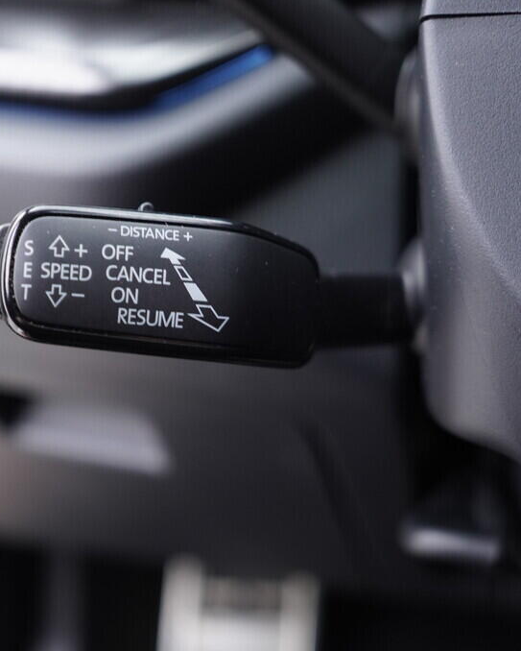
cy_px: 326
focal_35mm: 51
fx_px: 982
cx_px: 154
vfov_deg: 36.6
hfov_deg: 29.4
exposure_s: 1/40
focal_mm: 24
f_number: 2.8
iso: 500
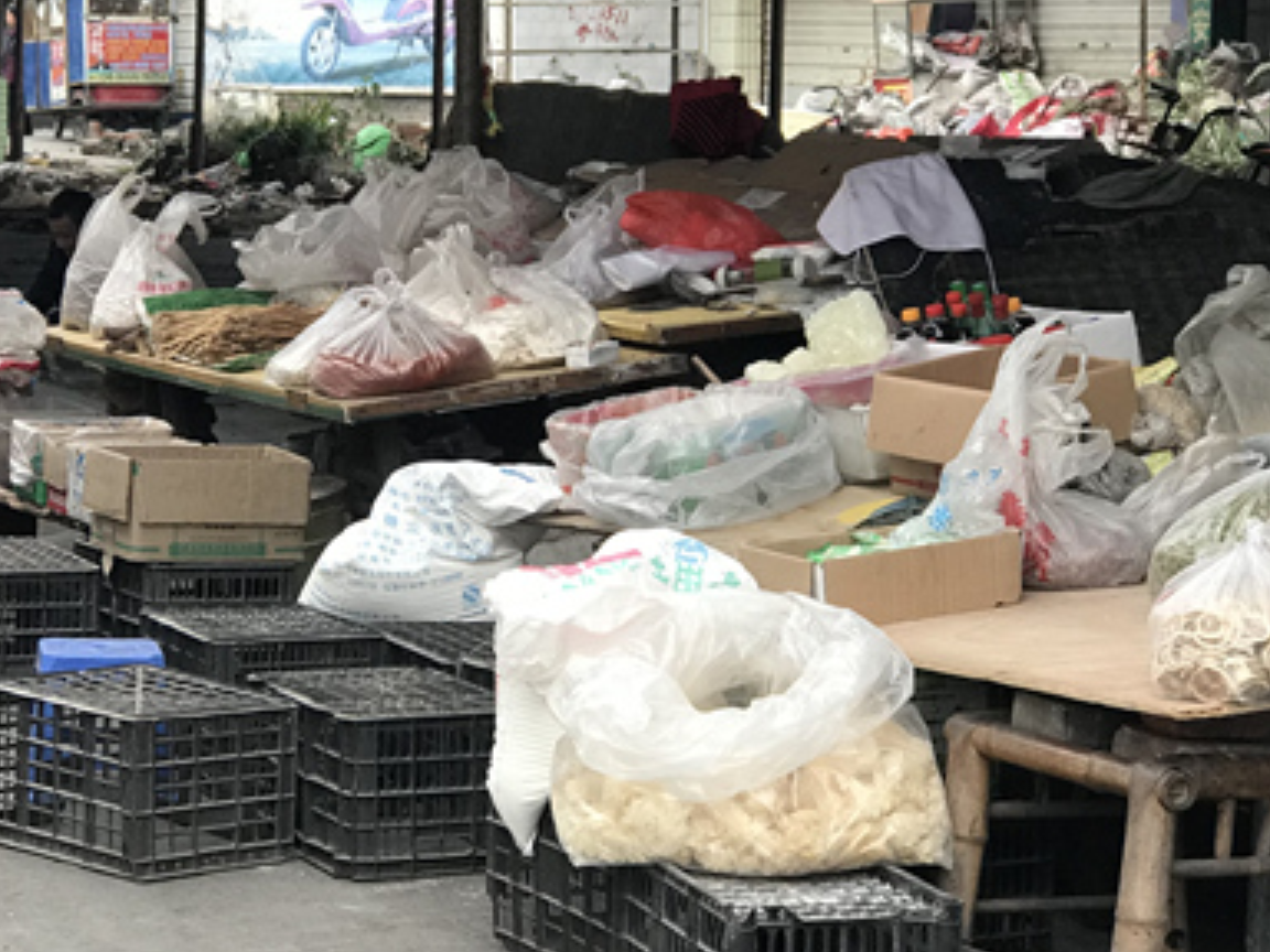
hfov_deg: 18.8
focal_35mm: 104
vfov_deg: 14.2
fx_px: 3816
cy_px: 408
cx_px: 437
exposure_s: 1/50
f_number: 2.8
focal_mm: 6.6
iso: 50
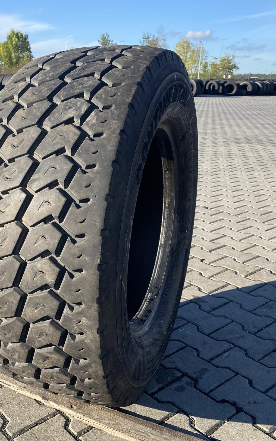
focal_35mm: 37
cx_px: 71
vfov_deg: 52.7
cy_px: 221
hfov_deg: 33.8
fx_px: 445
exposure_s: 1/1053
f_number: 1.8
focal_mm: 4.25
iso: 32
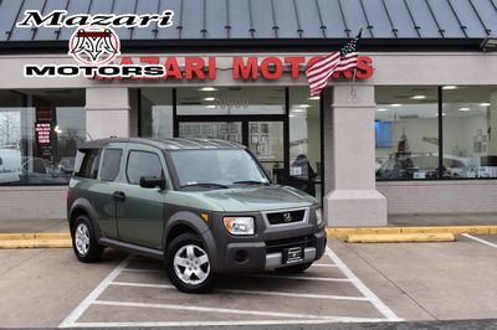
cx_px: 248
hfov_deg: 43.6
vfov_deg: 29.8
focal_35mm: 45
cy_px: 165
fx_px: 621
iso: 400
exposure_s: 1/80
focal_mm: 30
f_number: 8
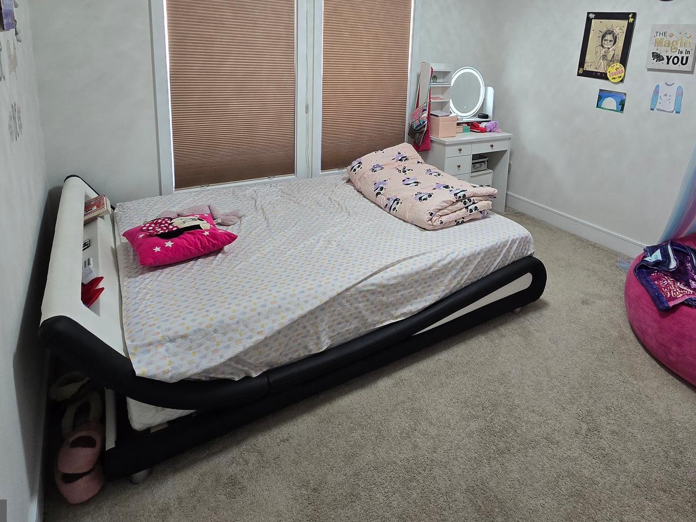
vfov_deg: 62.8
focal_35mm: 20
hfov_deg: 80.9
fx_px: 402
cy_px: 141
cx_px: 412
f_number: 2.2
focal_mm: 2.2
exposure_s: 1/60
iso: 200
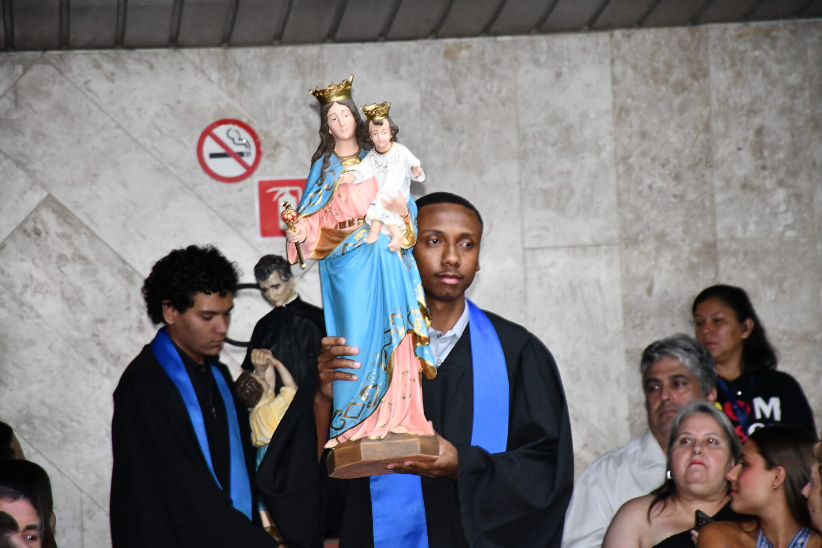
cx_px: 411
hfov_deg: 9.8
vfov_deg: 6.5
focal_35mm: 210
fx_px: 4795
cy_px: 274
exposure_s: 1/60
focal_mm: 140
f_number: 5.6
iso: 5000
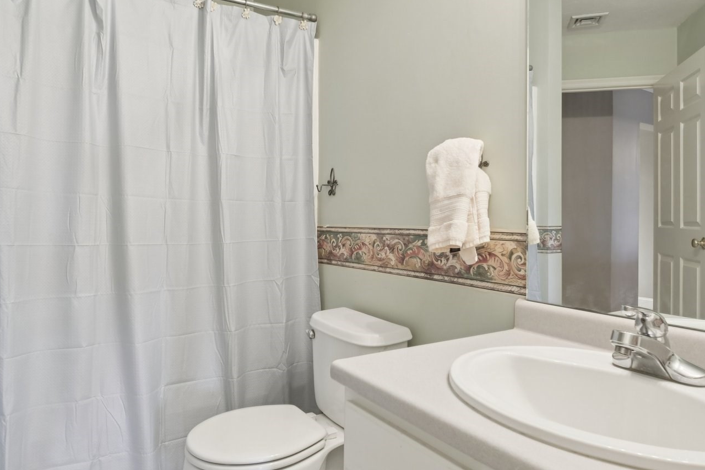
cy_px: 221
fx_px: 470
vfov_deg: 53.1
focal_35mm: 24
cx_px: 337
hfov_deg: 73.7
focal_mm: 10
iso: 400
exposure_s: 1/6
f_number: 5.6
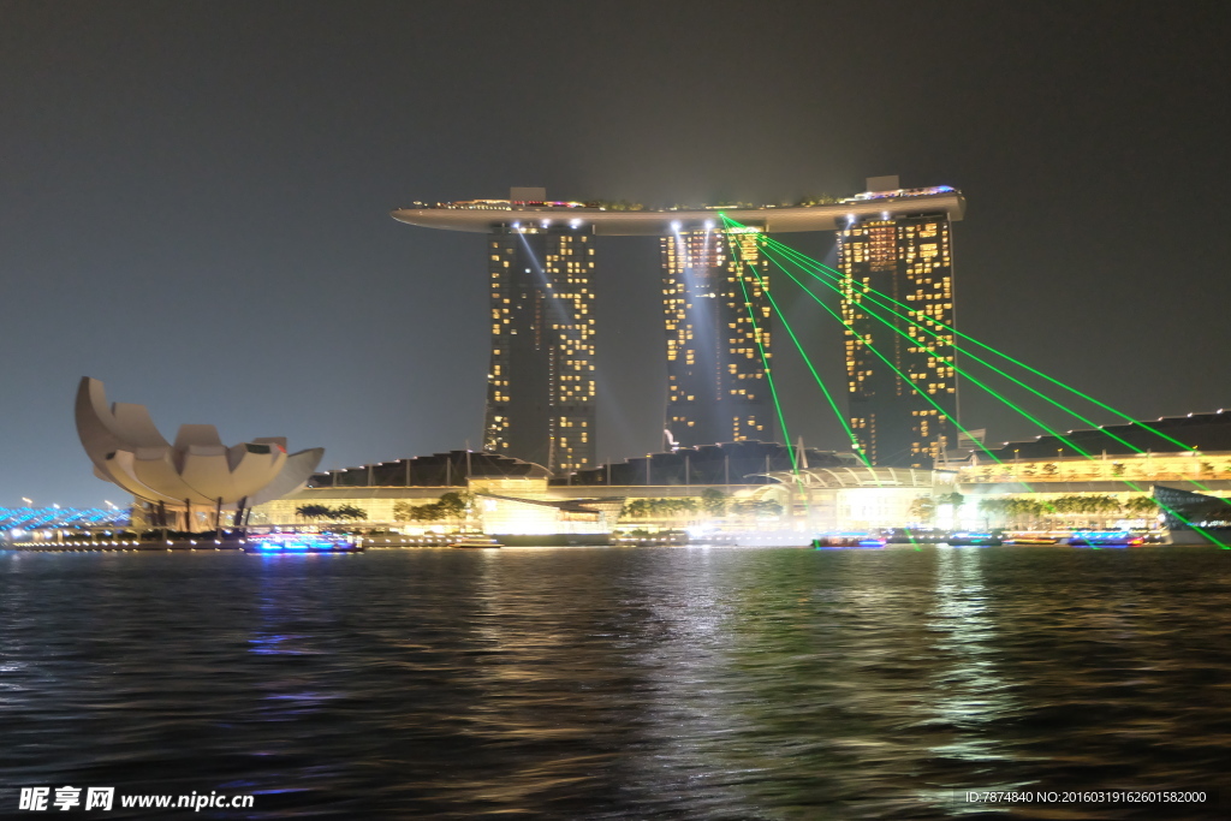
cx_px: 616
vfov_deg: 37.9
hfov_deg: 54.4
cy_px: 410
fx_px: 1197
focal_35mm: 35
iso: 3200
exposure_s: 1/4
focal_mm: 23.2
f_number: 4.2
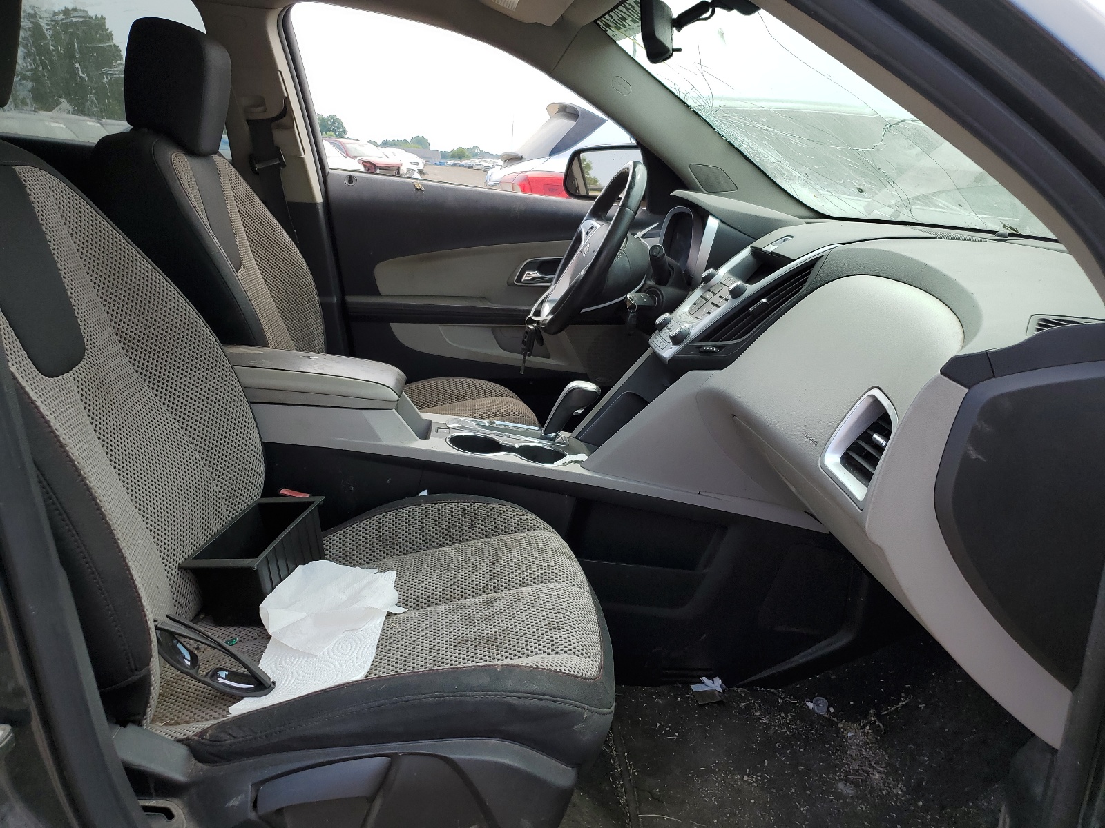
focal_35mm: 26
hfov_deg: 67.3
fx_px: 830
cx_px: 552
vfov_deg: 53.1
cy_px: 414
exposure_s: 1/1000
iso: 50
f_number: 1.5
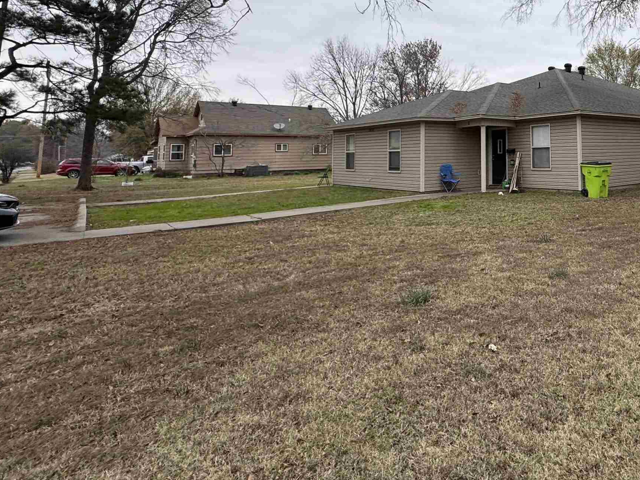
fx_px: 462
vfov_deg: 52.2
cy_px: 113
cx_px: 544
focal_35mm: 25
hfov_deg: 61.4
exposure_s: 1/166
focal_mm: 2.22
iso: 40
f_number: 2.2
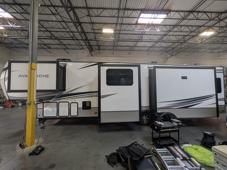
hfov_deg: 106.2
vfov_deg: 89.9
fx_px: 85
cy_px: 85
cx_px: 114
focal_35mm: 13
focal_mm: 1.54
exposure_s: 1/54.8
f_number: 2.2
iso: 132
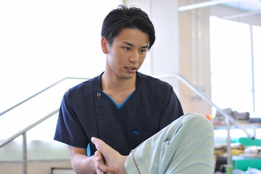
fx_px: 652
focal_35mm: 90
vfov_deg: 15.2
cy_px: 87
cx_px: 130
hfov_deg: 22.6
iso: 400
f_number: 2.8
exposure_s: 1/80
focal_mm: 60
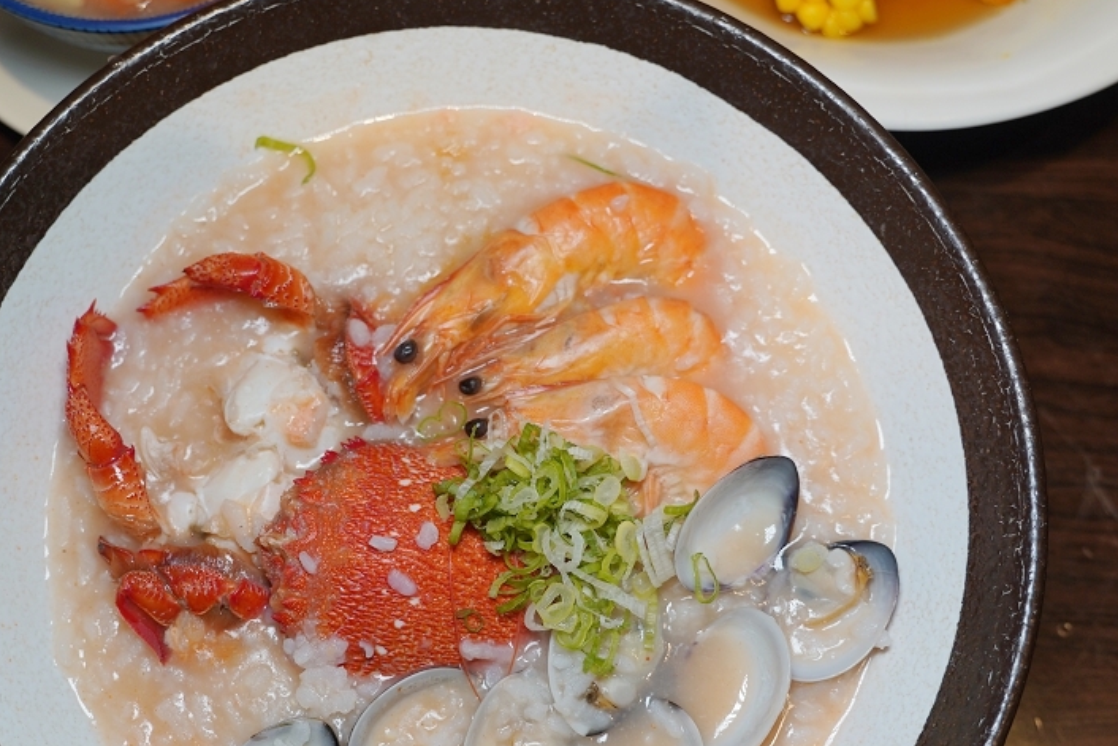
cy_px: 515
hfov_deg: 38.7
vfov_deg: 26.3
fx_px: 1584
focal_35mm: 51
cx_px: 439
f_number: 4
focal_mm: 30
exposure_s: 1/60
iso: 125
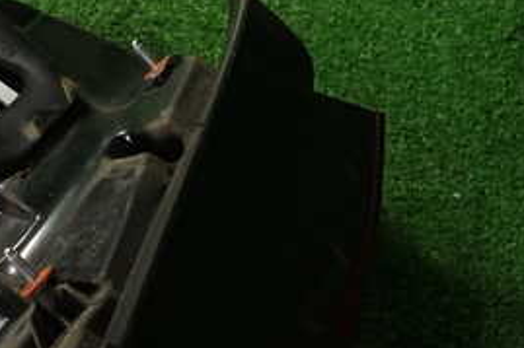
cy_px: 229
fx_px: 844
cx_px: 41
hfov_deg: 32.6
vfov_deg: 23.3
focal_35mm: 58
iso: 320
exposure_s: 1/30
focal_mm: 4.5
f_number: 2
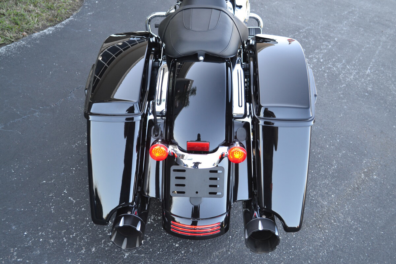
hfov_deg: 49.6
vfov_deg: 34.2
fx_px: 429
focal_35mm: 39
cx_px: 198
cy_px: 132
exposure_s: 1/100
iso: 400
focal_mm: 26
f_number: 5
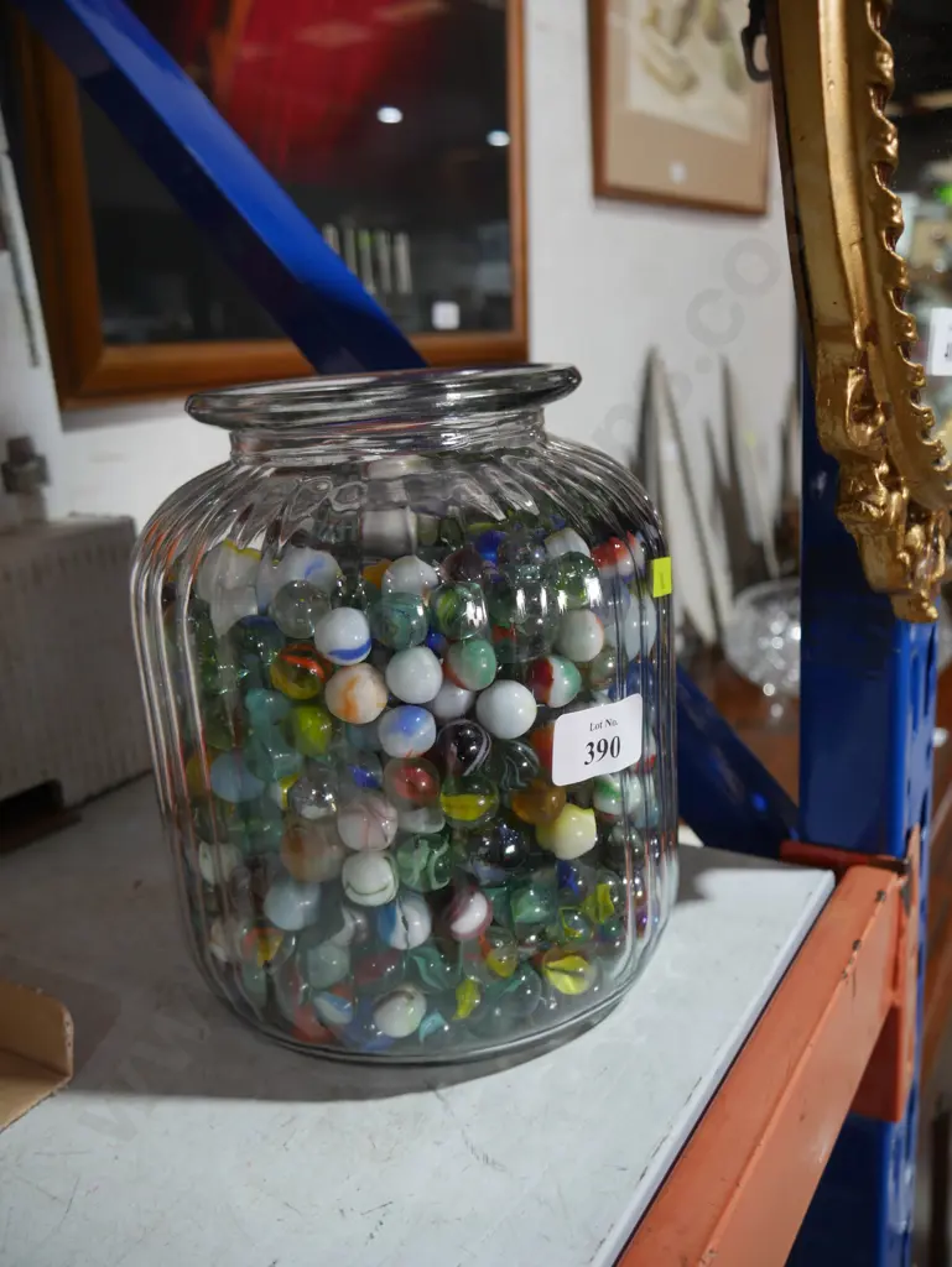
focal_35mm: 28
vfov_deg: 63.4
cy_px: 634
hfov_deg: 49.8
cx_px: 476
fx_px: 1026
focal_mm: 14
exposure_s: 1/60
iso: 250
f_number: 3.5
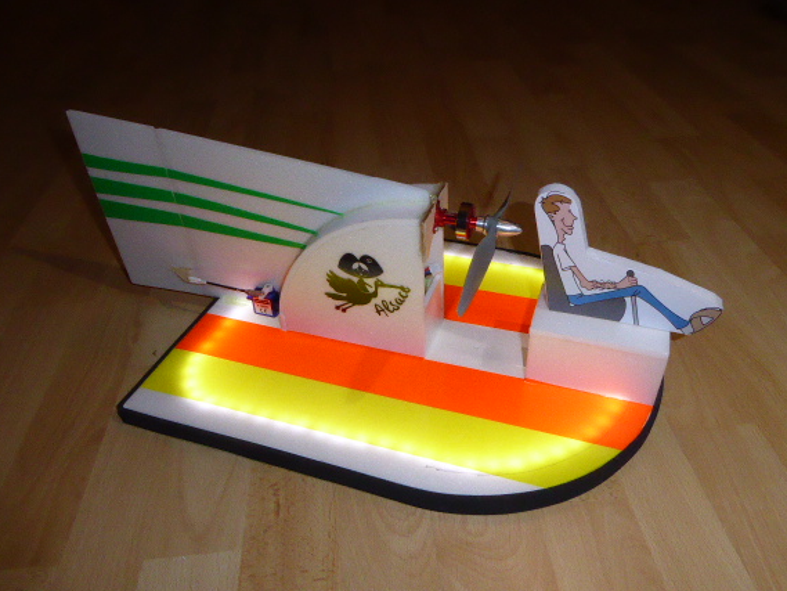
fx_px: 614
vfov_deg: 51.3
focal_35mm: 27
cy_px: 320
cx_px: 402
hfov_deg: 65.3
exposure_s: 1/60
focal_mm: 4.3
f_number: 5.6
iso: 800
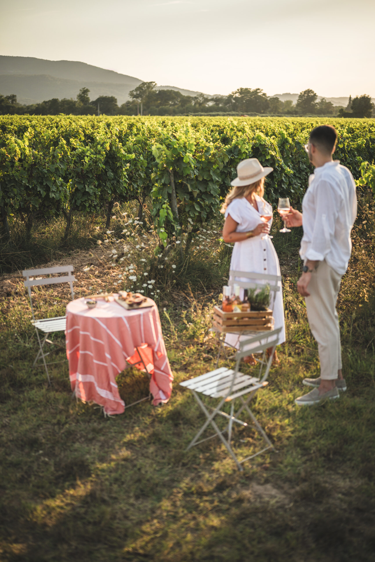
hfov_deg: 27.0
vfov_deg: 39.6
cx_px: 188
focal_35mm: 50
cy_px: 281
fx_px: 781
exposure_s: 1/5000
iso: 250
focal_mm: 50
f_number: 1.8
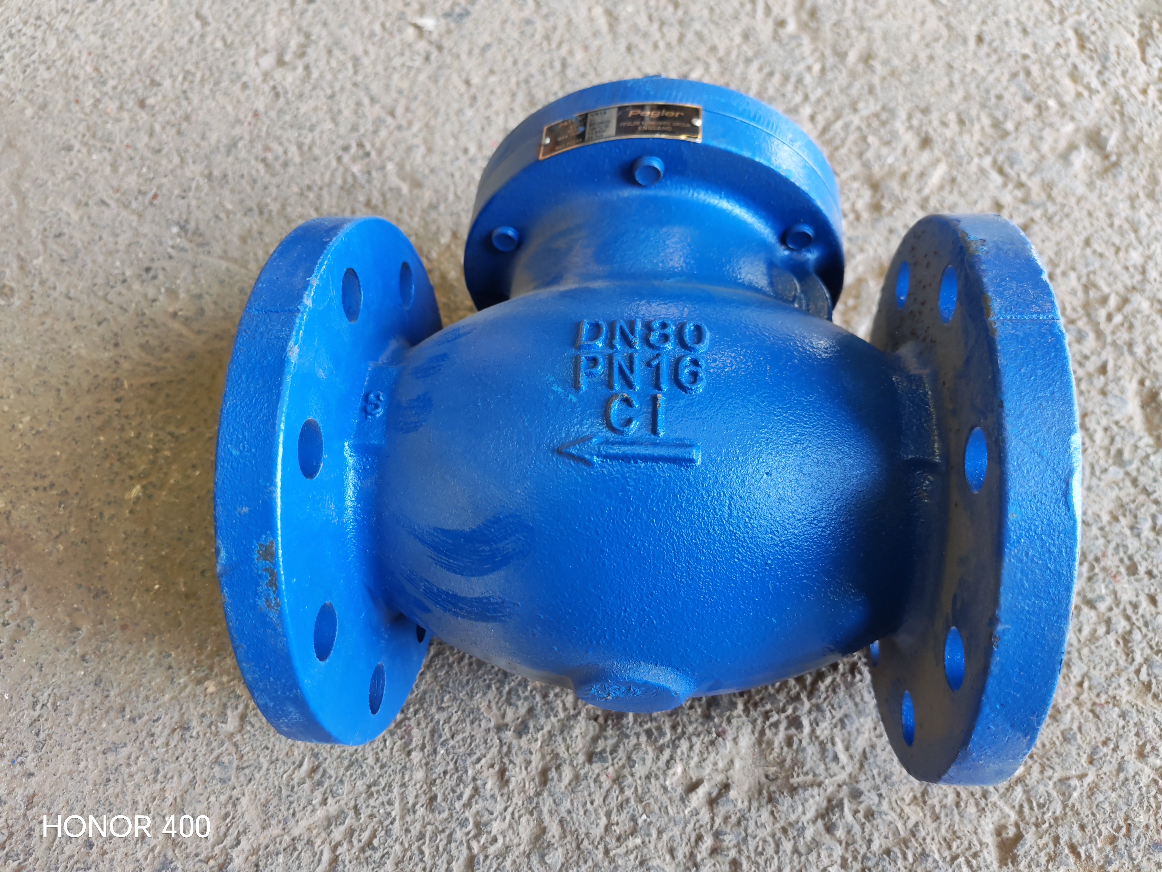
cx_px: 581
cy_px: 436
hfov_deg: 65.3
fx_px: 906
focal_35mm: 27
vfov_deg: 51.4
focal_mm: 6.12
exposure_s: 1/100
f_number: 1.9
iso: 500
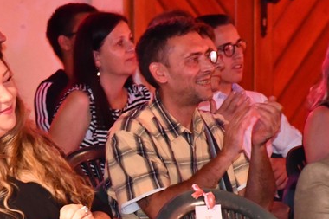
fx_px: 5170
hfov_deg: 3.6
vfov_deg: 2.4
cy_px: 204
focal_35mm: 566
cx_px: 121
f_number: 5.6
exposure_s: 1/60
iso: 4500
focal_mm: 140
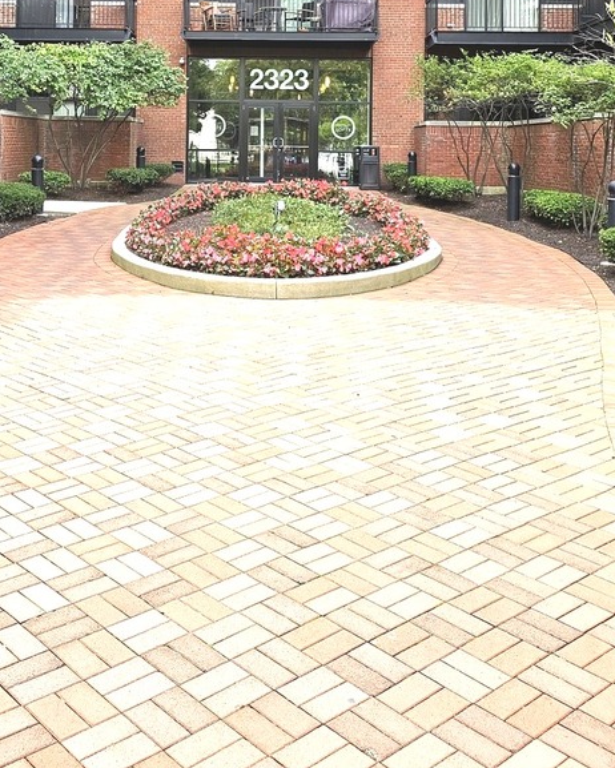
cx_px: 261
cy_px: 81
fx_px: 955
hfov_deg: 35.6
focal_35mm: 42
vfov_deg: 40.6
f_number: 1.7
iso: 20
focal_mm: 6.3
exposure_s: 1/120
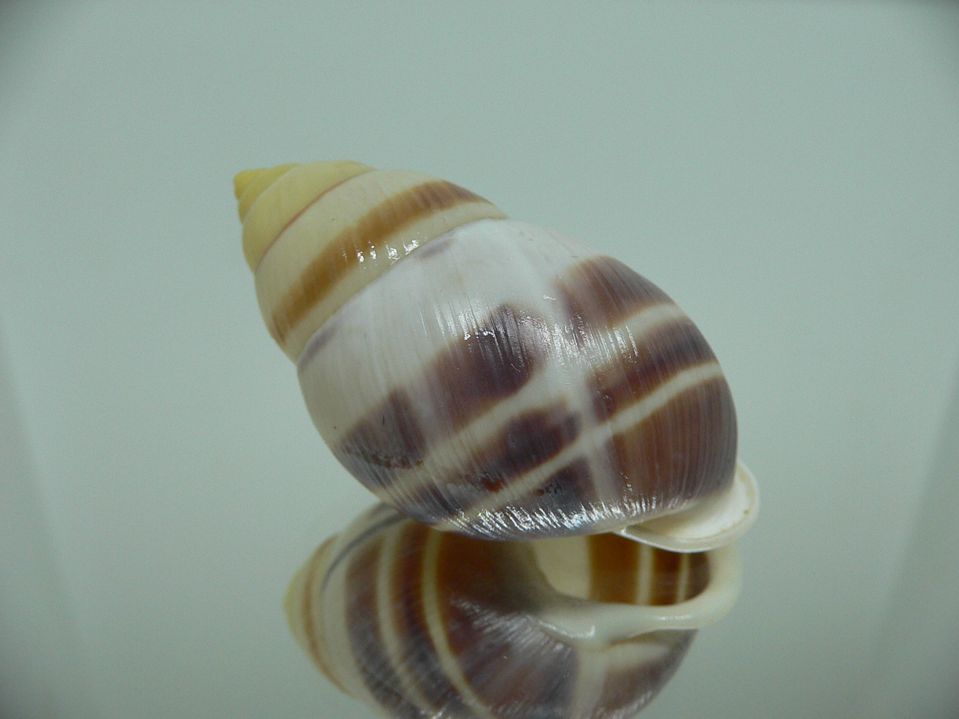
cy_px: 360
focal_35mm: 35
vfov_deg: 40.7
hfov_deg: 52.6
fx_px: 970
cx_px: 480
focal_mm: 4.6
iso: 150
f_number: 2.8
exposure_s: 1/60
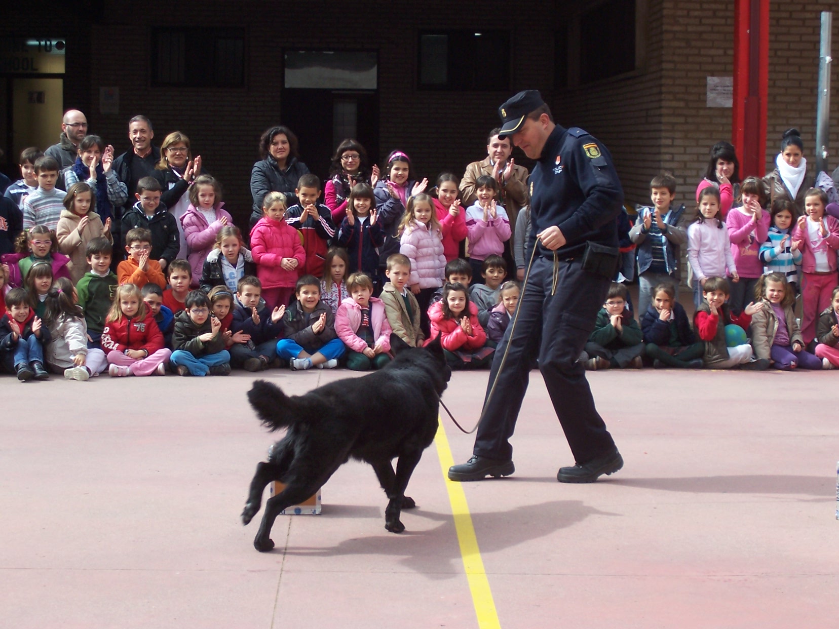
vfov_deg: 18.0
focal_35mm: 82
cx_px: 420
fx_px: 1987
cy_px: 314
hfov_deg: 23.8
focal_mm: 13.5
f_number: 4.1
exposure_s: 1/350
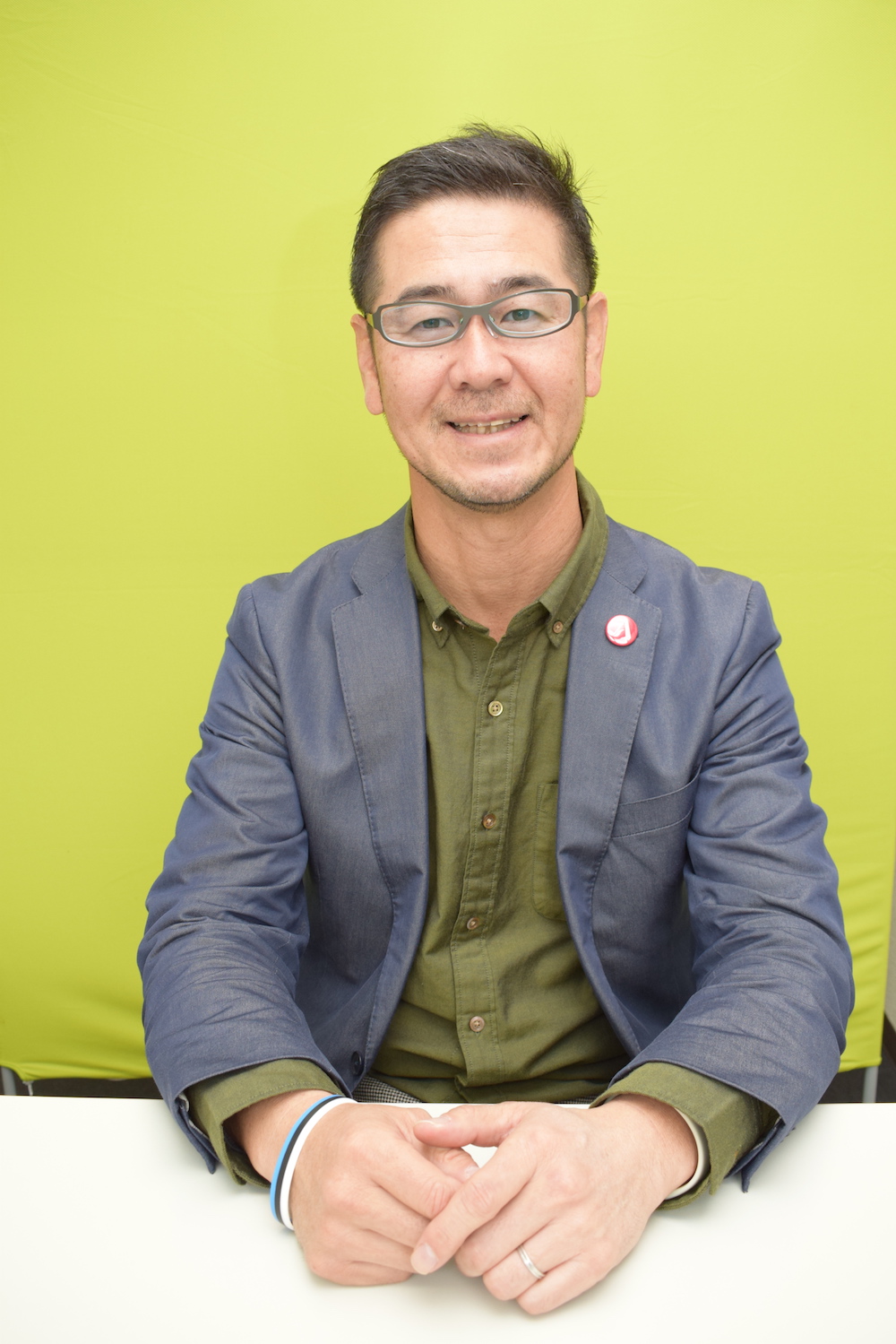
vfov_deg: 57.2
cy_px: 672
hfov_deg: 40.0
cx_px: 448
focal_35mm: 33
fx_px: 1231
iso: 640
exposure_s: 1/125
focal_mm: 22
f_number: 5.6
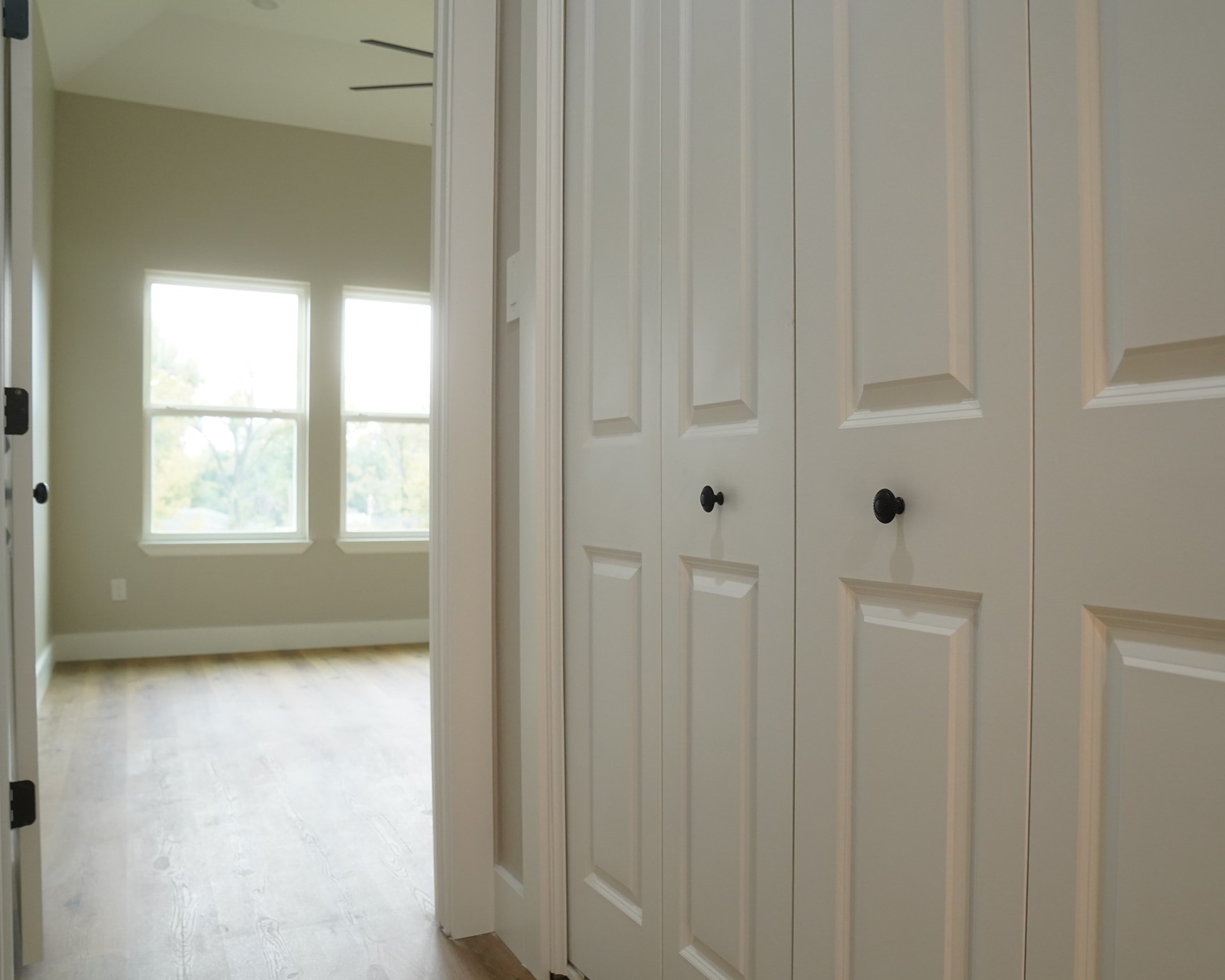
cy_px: 496
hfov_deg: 62.0
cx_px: 687
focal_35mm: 28
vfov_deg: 51.5
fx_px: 1015
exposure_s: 1/200
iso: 2500
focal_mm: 24
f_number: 4.5
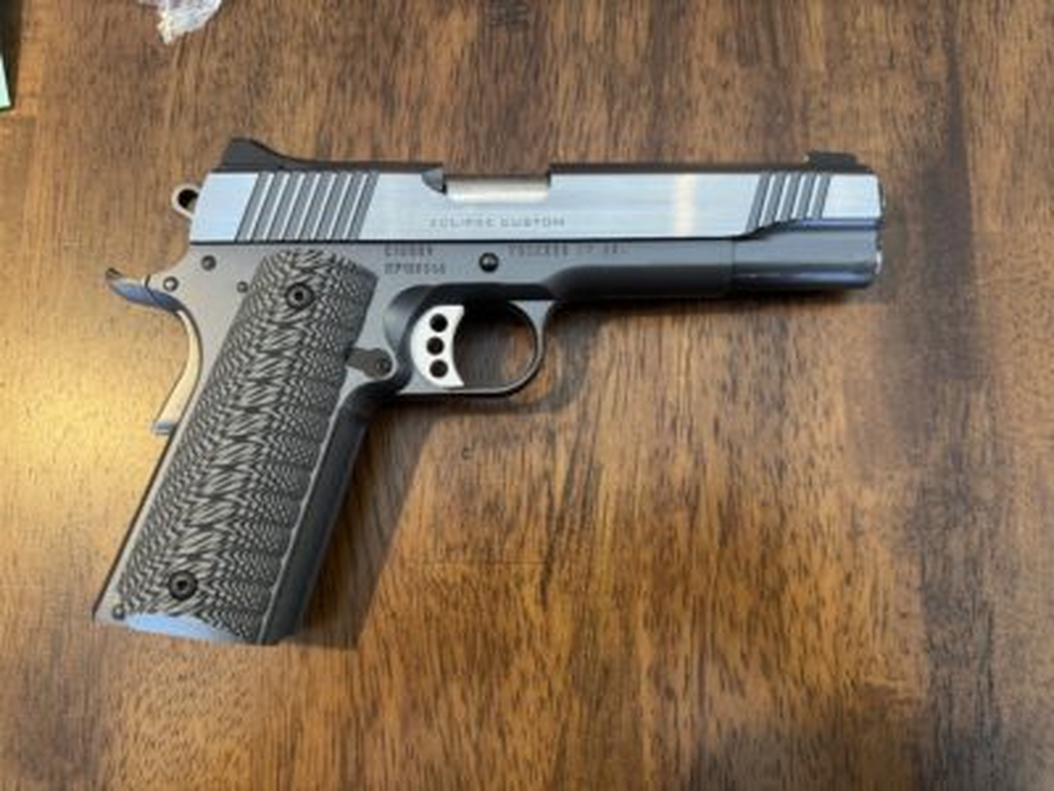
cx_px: 527
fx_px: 731
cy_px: 396
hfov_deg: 71.6
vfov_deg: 56.8
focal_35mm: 24
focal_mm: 6.76
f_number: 1.78
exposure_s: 1/60
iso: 400
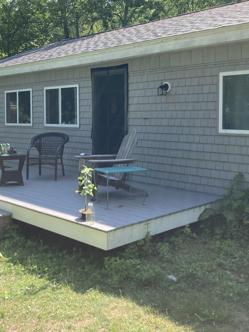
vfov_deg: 45.5
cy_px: 132
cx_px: 105
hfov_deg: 35.1
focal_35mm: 41
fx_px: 393
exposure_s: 1/578
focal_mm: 3.99
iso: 20
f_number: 1.8
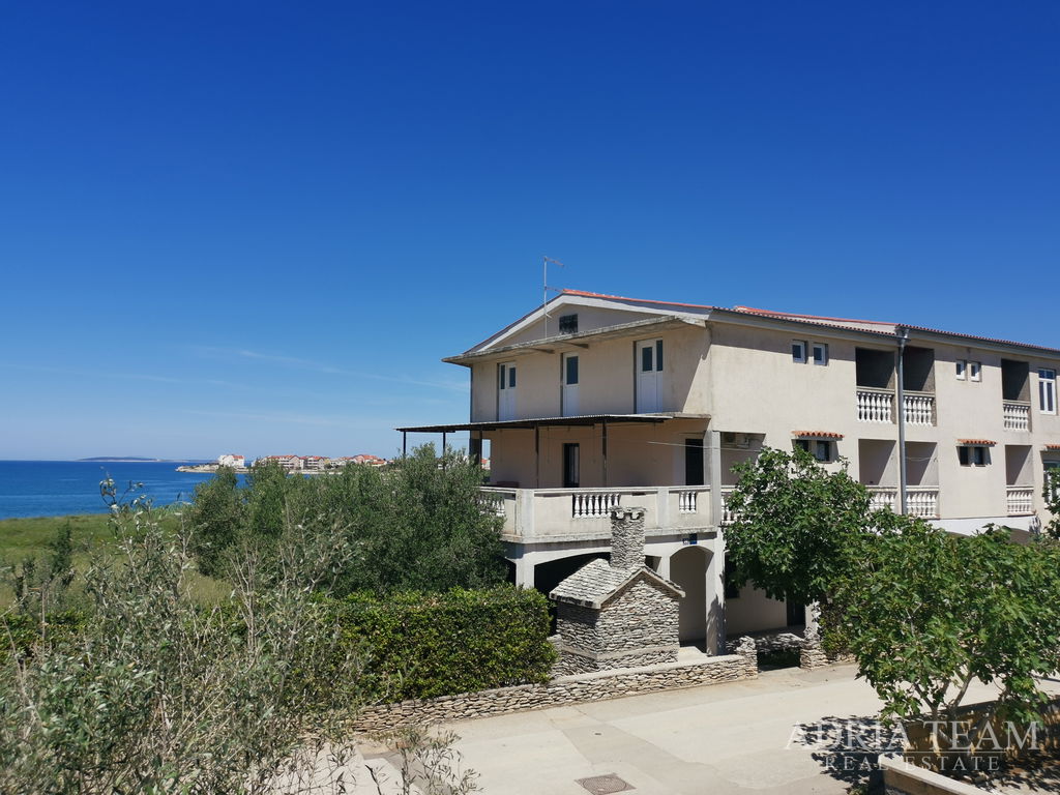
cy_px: 398
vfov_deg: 51.4
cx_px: 530
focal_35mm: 27
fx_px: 827
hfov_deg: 65.3
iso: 50
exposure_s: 1/3509
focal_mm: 5.58
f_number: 1.8
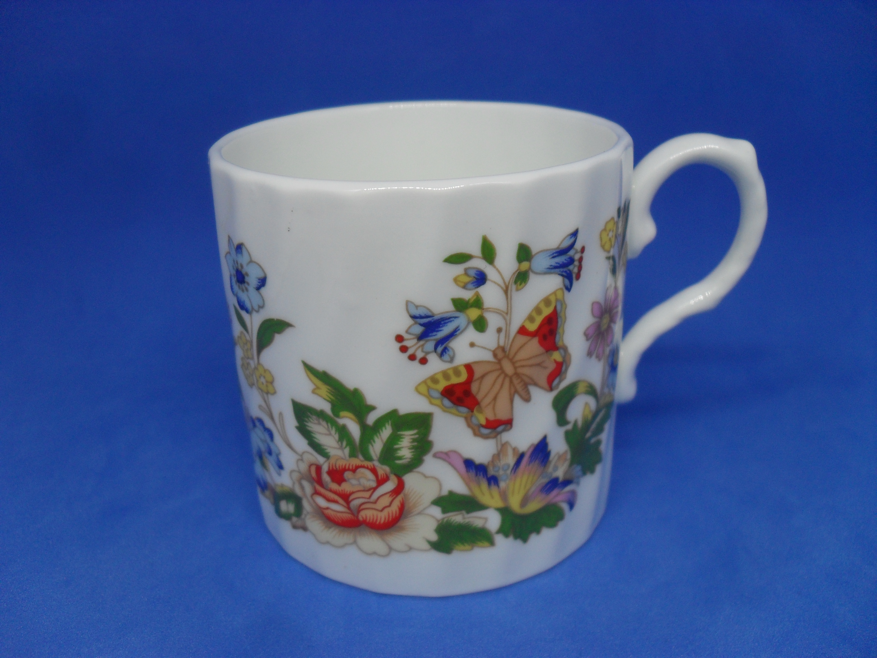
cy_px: 329
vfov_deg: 40.7
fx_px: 887
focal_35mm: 35
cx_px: 438
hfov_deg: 52.6
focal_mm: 6.2
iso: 100
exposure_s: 1/90
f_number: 2.8
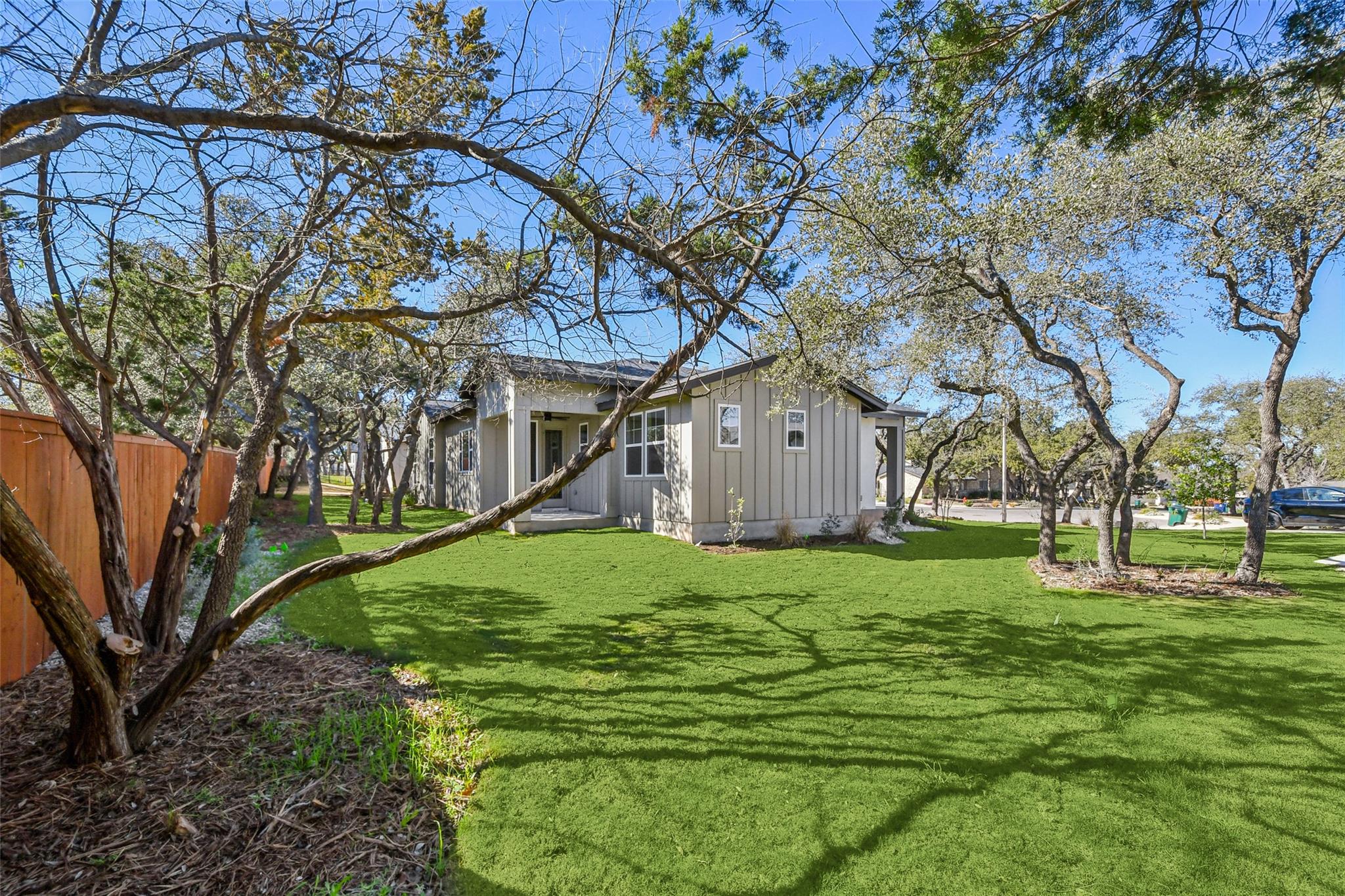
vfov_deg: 77.3
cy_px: 448
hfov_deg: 100.4
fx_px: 560
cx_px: 672
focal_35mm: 15
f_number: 8
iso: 400
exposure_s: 1/500
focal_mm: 10
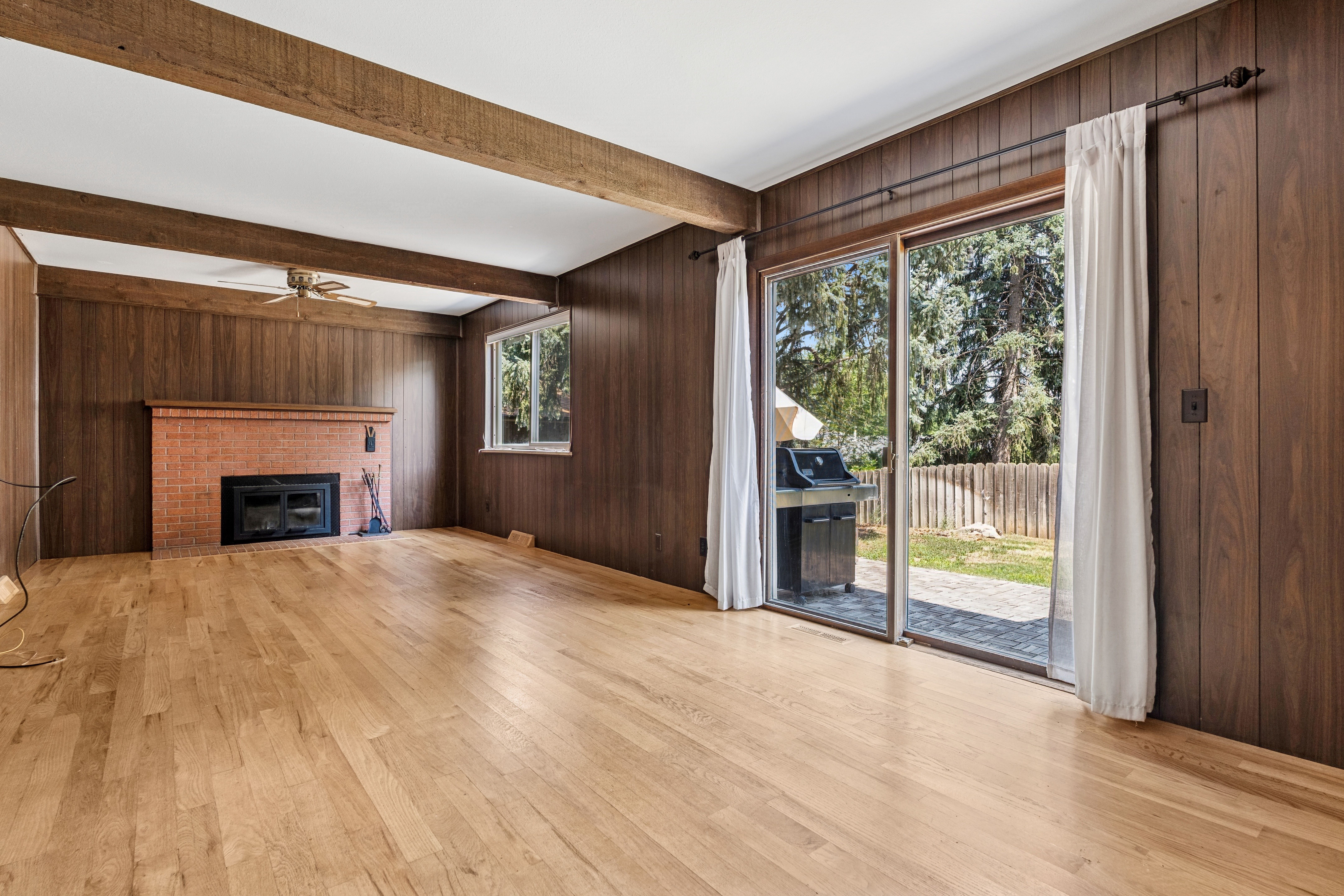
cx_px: 672
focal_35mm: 18
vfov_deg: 68.9
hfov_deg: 91.6
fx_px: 653
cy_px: 448
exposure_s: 1/25
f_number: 8
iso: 400
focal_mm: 17.5
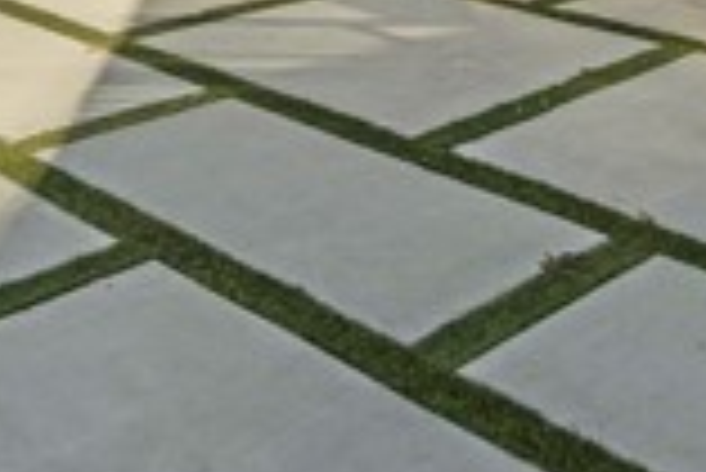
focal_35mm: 61
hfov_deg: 32.6
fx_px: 1197
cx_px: 468
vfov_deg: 18.8
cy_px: -294
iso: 200
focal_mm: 10
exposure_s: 1/1600
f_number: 4
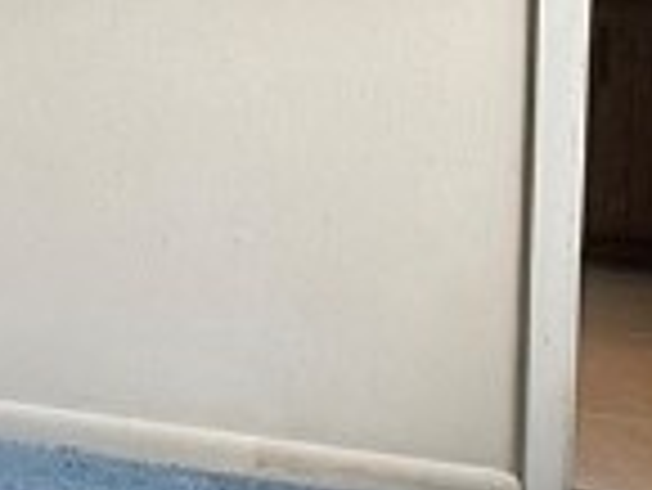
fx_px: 1866
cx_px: -234
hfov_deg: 18.3
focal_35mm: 99
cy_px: -81
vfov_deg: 14.5
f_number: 2.2
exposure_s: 1/99
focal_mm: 2.22
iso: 160
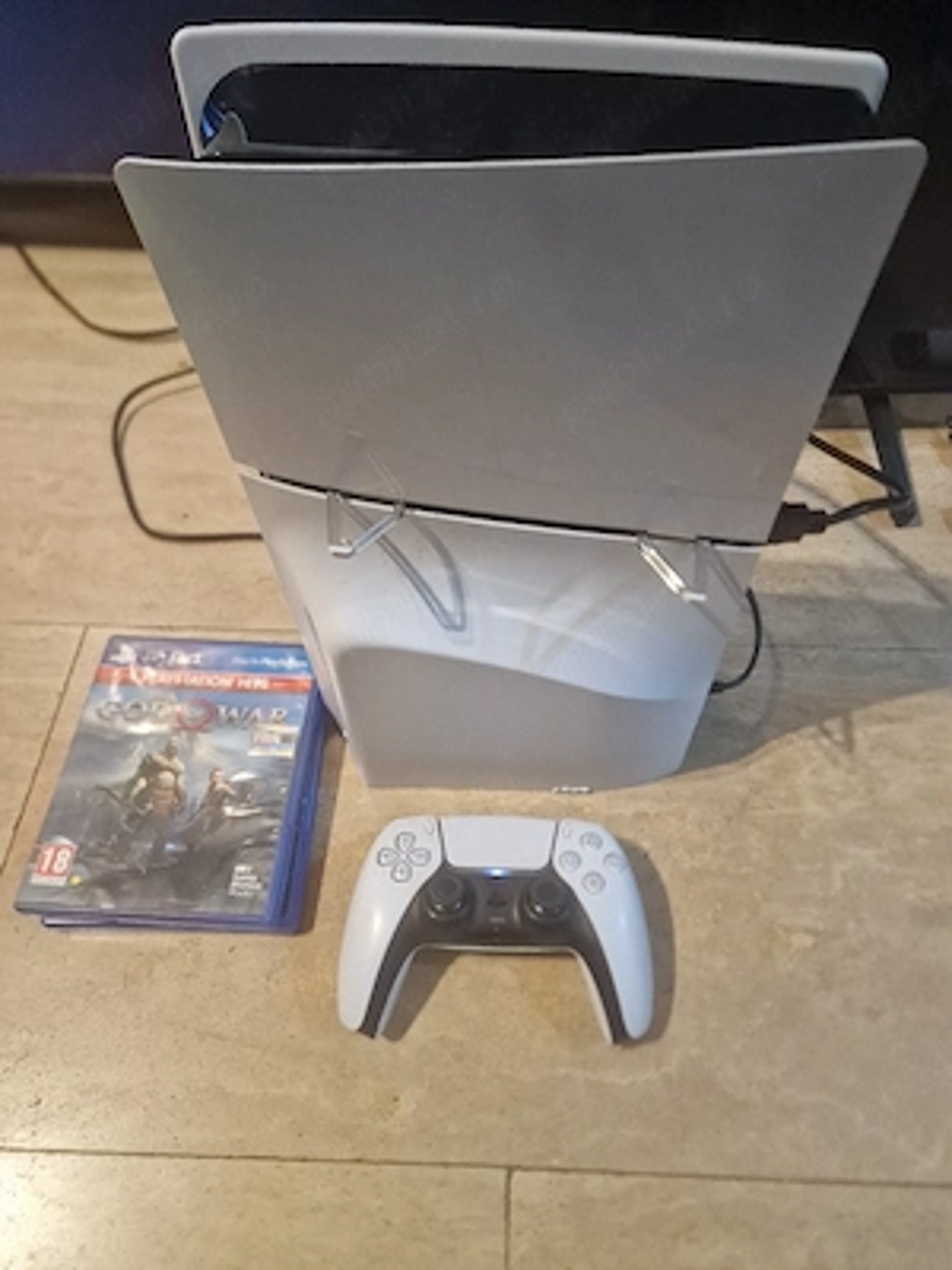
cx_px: 476
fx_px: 843
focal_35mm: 23
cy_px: 635
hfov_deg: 58.9
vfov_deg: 73.9
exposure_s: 1/60.2
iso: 80
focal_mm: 6.4
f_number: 1.8
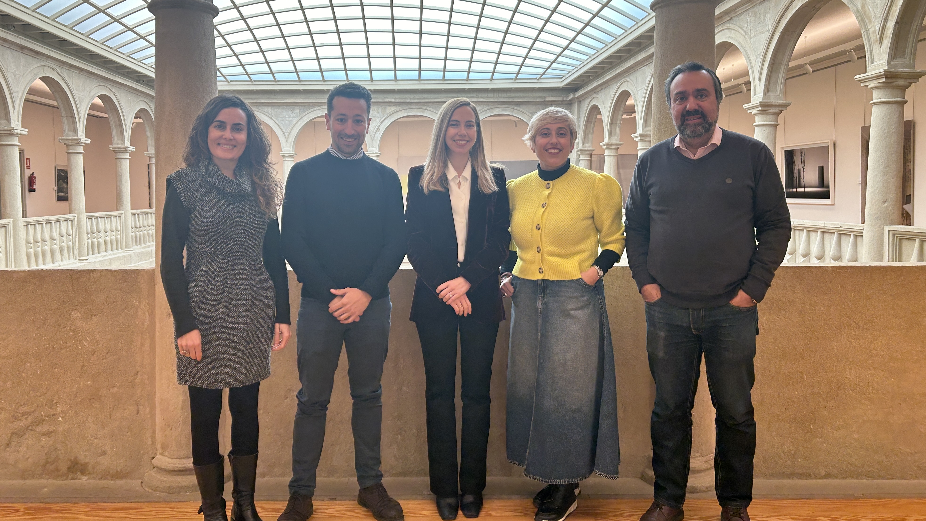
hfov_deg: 66.1
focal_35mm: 29
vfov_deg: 40.1
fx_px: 712
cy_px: 222
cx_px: 471
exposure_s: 1/100
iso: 64
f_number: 1.5
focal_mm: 5.7
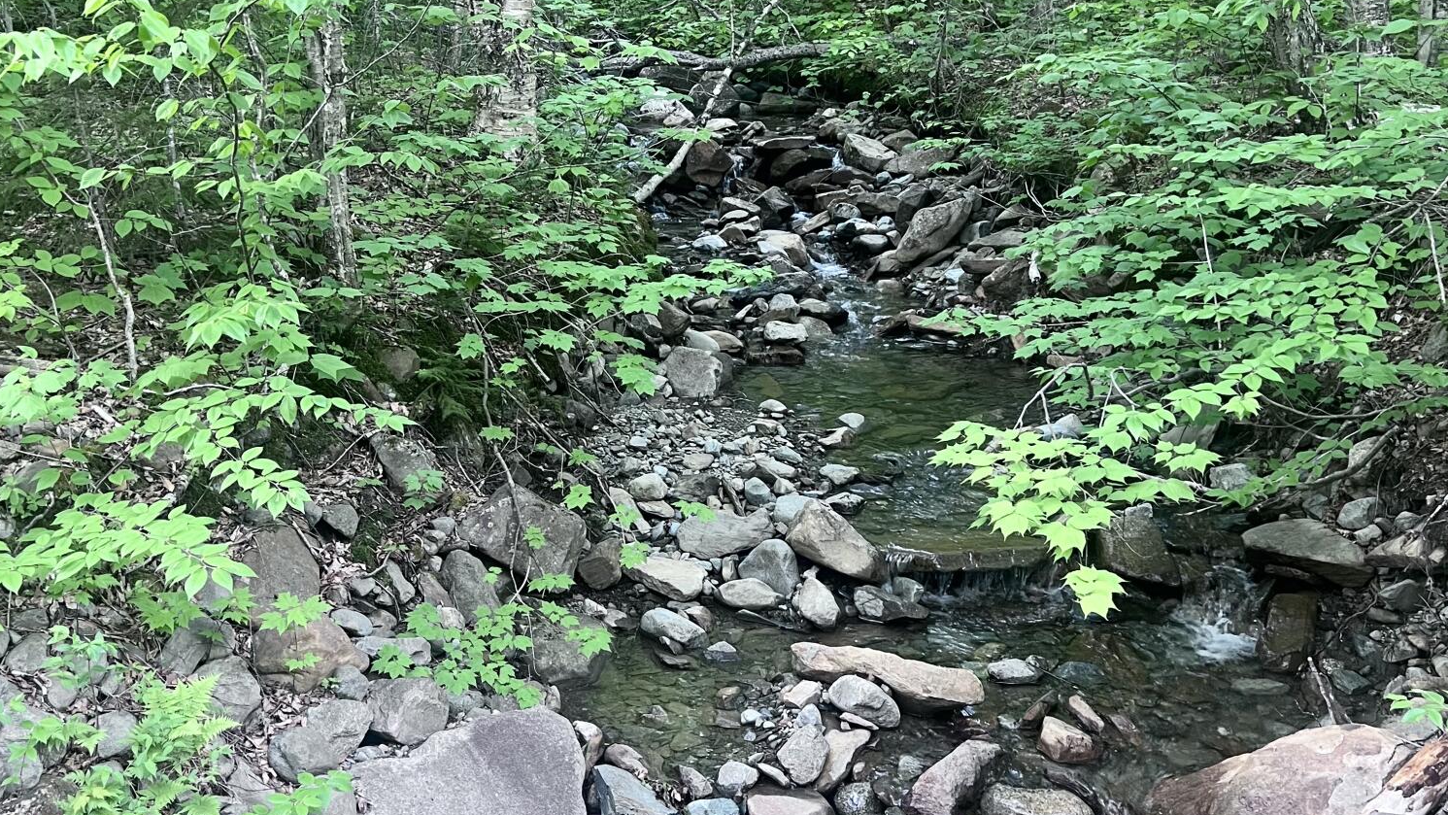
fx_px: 1459
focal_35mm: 38
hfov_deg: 52.8
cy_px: 386
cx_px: 724
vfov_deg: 31.2
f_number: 1.5
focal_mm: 5.7
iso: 125
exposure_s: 1/88
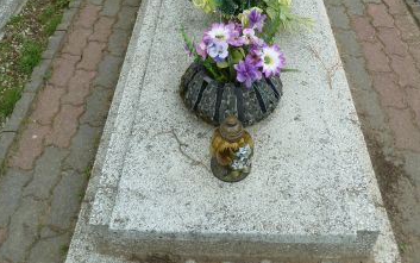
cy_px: -5
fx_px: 412
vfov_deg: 32.3
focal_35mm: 36
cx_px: 208
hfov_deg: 54.0
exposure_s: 1/100
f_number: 3.5
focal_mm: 4.1
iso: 80
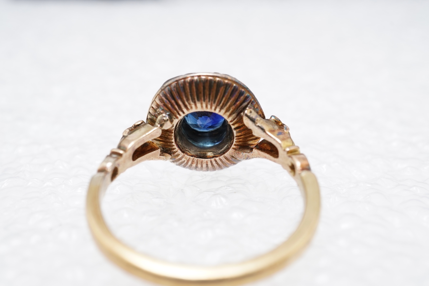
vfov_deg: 29.9
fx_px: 536
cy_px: 143
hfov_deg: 43.6
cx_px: 214
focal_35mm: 45
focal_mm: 30
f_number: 18
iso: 500
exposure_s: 1/125
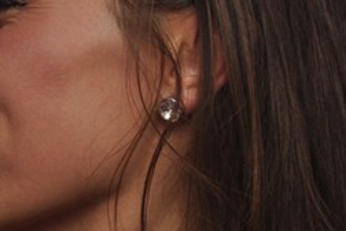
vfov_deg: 3.3
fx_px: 3998
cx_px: -302
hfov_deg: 4.9
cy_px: 126
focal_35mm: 416
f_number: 5.3
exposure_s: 1/60
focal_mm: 70
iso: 400
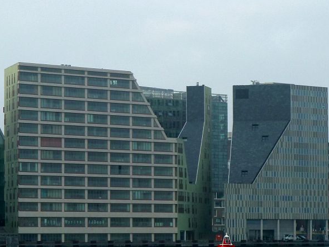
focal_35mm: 193
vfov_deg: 7.7
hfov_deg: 10.2
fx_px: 1835
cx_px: 58
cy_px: 140
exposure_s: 1/400
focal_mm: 18.2
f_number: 4.4
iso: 80
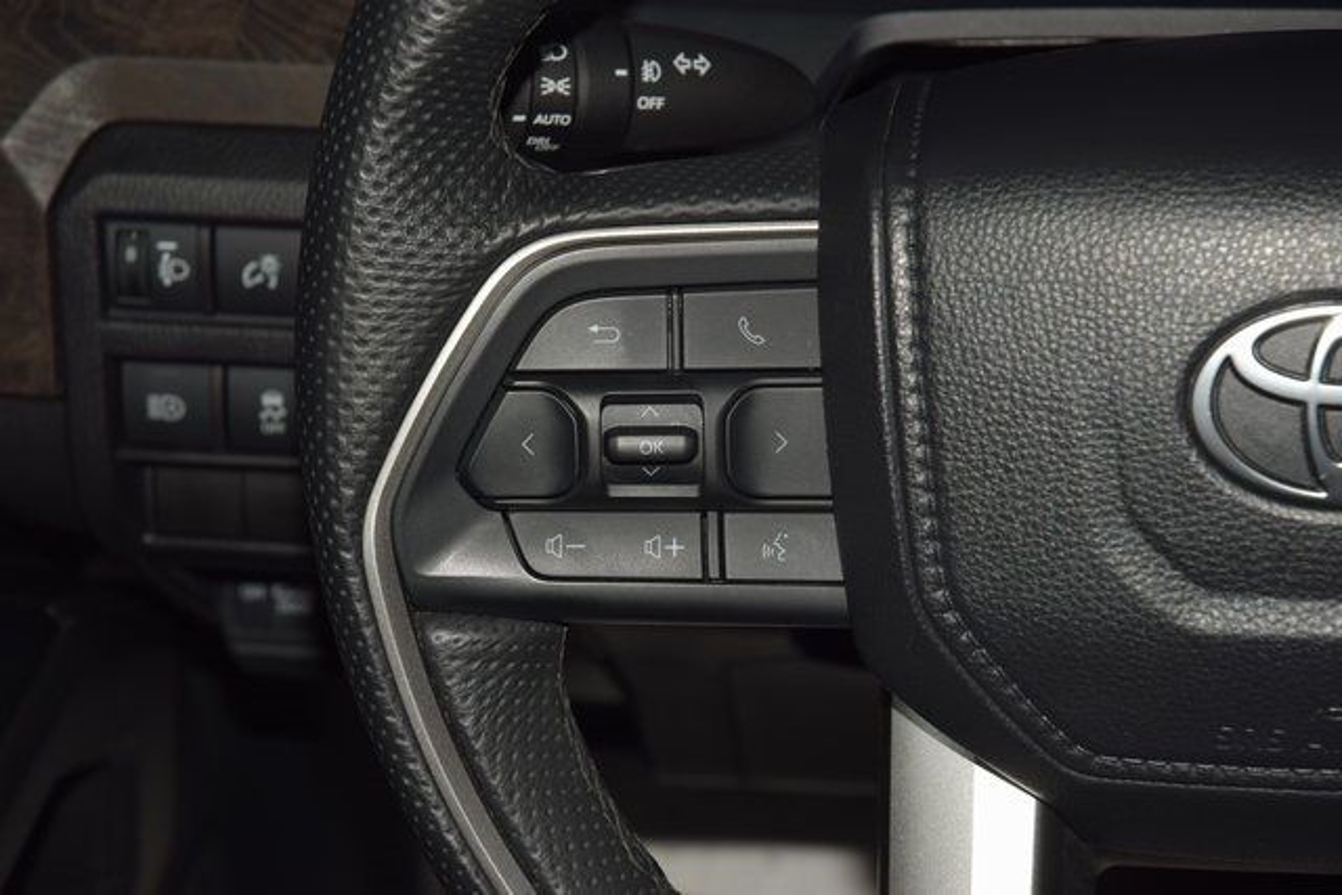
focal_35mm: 105
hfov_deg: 19.5
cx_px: 671
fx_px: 3915
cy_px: 448
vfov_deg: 13.0
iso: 100
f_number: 8
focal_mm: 70
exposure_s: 1/125
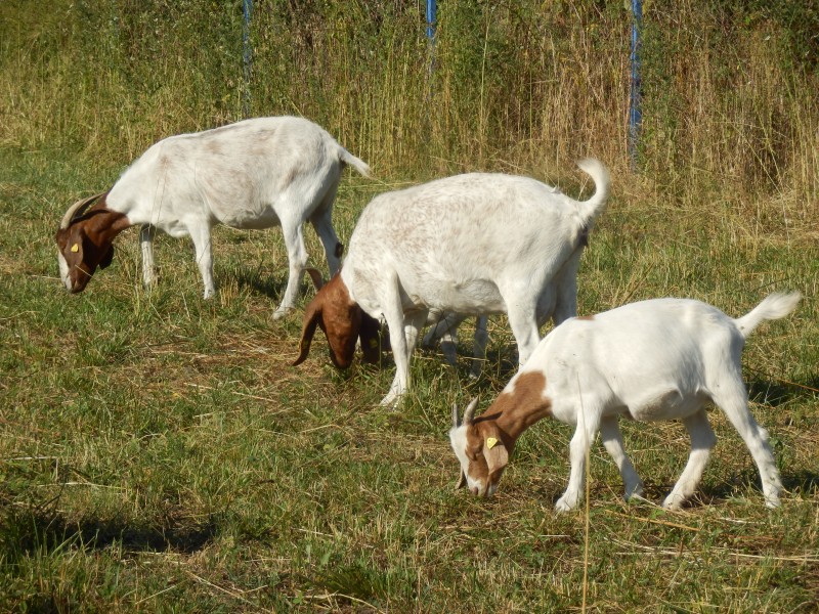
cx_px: 410
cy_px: 307
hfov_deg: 10.9
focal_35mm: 181
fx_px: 4282
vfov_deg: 8.2
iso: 80
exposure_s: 1/400
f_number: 5.9
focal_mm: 32
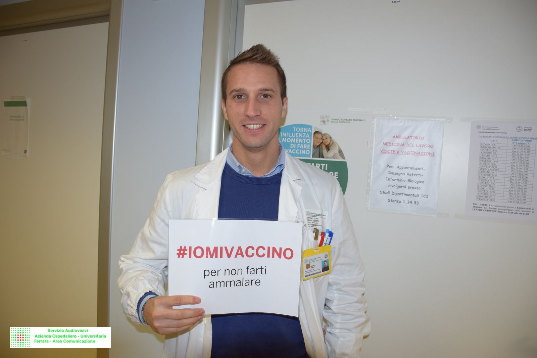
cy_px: 179
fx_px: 403
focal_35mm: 27
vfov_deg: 47.9
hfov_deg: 67.4
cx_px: 268
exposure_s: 1/100
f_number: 5
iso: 800
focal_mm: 18
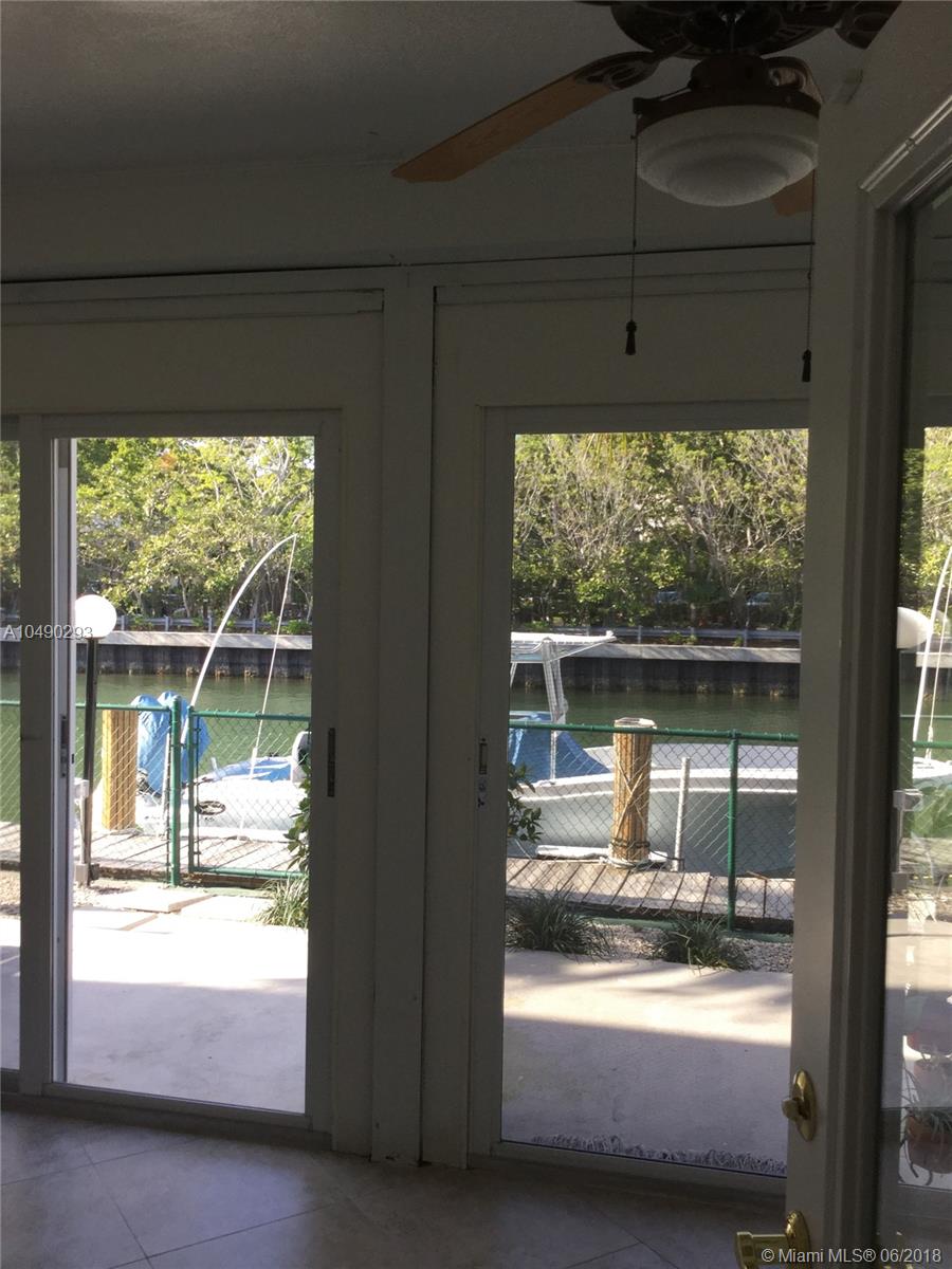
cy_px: 634
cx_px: 476
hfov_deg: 45.4
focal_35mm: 31
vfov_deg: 58.4
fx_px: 1137
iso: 40
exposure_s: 1/120
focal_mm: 3.3
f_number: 2.4
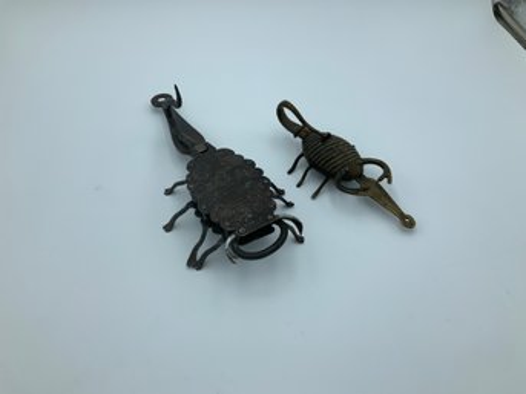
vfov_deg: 48.2
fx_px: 441
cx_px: 263
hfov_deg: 61.7
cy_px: 197
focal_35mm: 29
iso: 16
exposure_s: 1/419
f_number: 1.8
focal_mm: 3
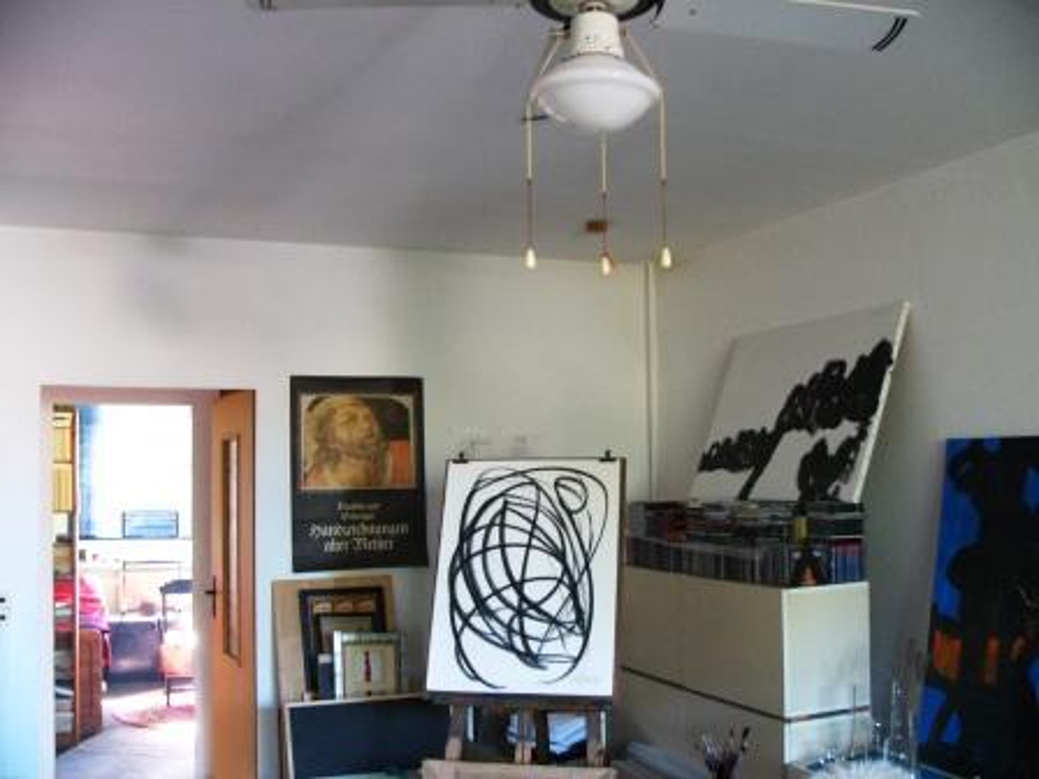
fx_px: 1081
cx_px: 520
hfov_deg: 51.4
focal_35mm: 36
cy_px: 390
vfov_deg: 39.7
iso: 200
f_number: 2.8
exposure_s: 1/13
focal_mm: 6
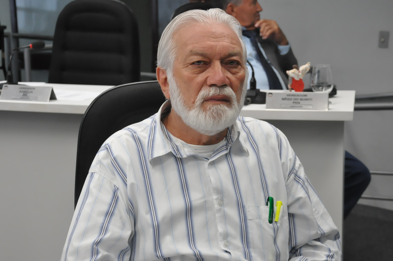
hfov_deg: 27.7
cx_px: 198
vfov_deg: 18.6
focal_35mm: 73
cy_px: 125
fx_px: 796
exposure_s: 1/160
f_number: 6.3
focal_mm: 42
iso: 2000
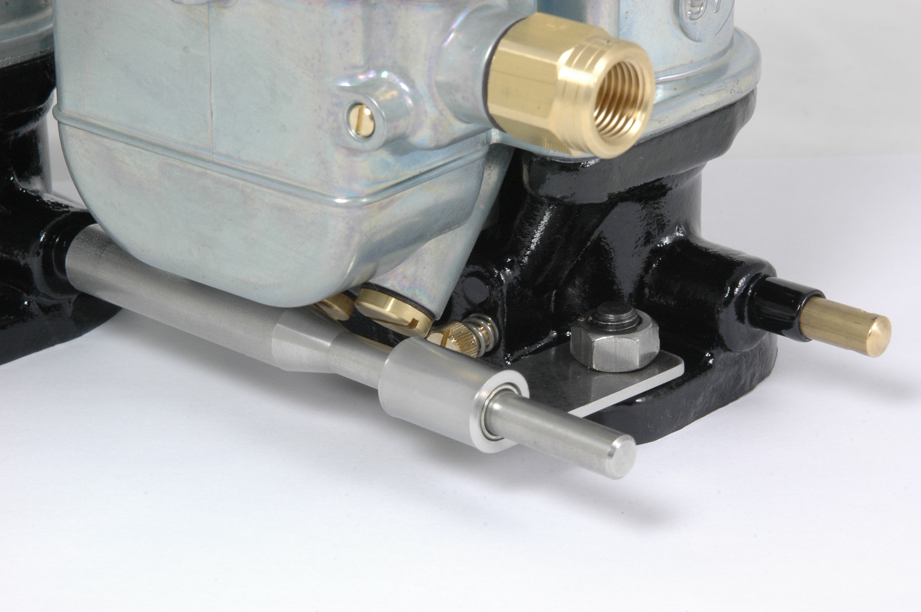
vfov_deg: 8.7
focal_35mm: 158
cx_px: 460
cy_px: 306
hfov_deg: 13.1
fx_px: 4025
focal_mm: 105
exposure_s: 1/6
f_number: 22
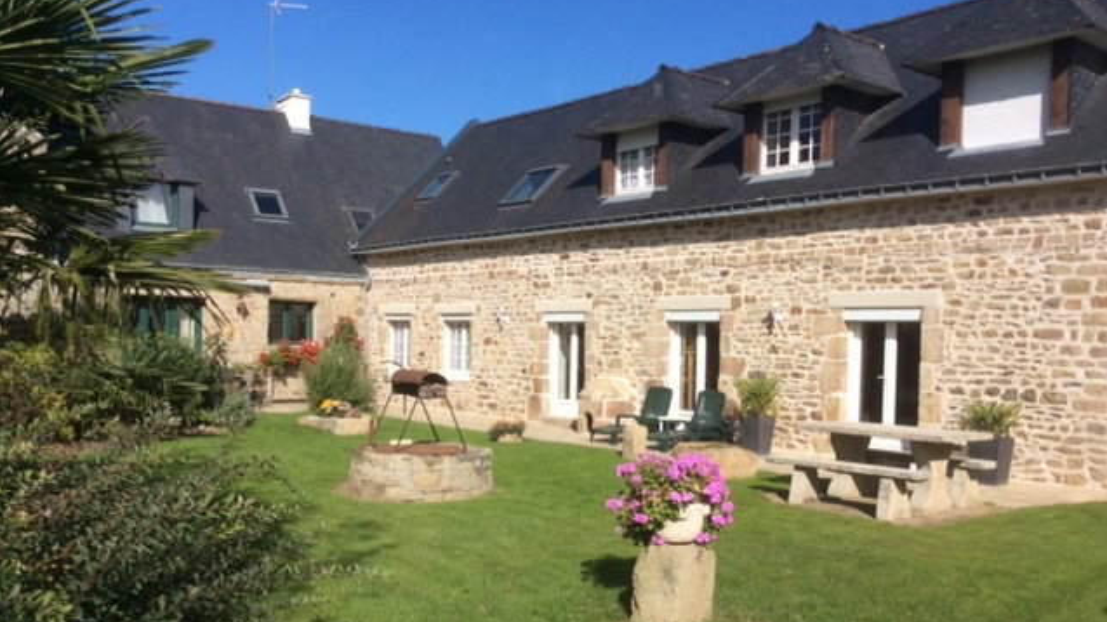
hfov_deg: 56.6
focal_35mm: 35
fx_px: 1027
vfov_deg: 33.6
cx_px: 553
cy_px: 363
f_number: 2.4
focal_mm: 3.3
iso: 32
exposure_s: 1/1634
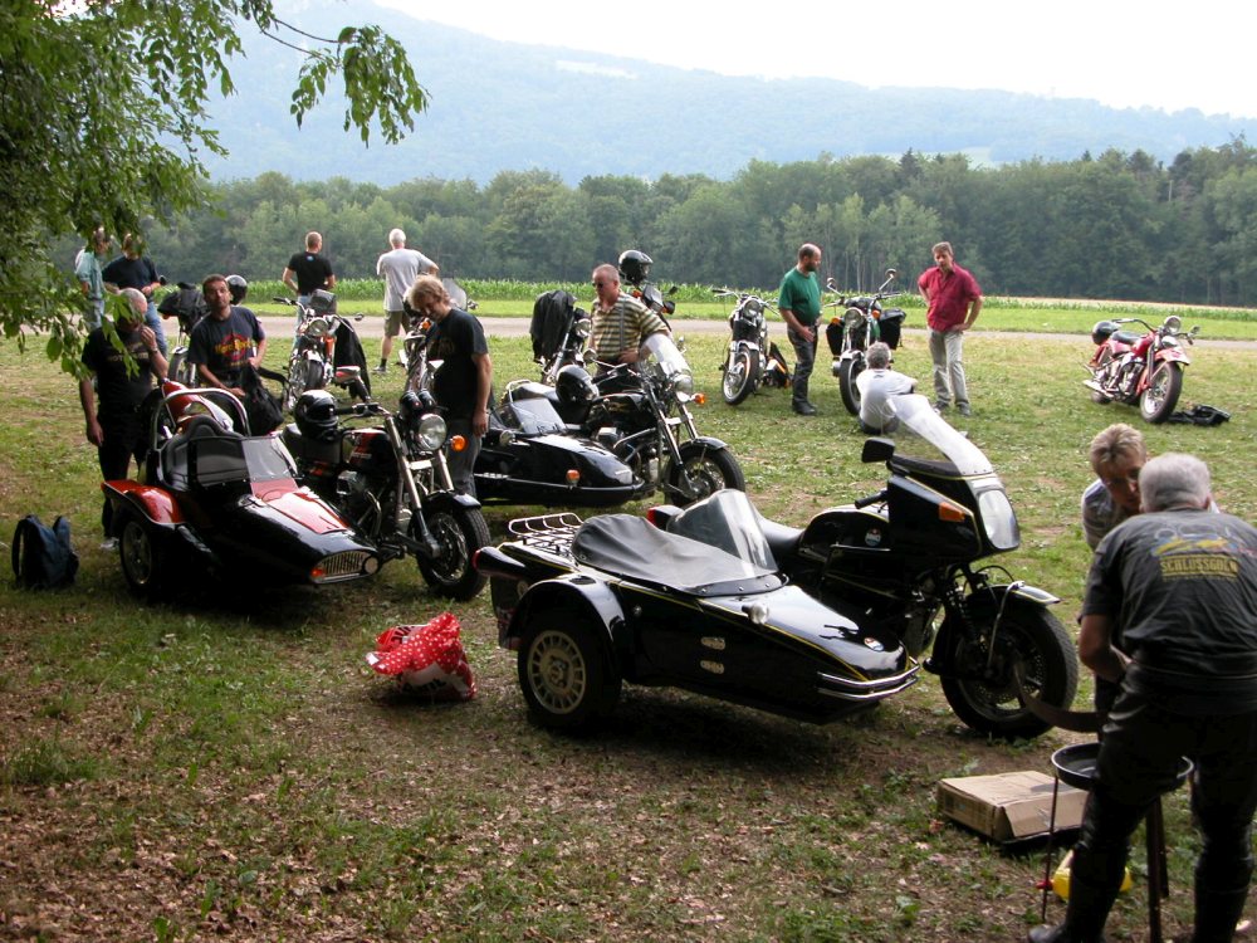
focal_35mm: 42
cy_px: 472
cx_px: 628
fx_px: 1525
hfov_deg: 44.8
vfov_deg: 34.3
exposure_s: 1/57.4
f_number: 3.3
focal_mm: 10.7
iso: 100
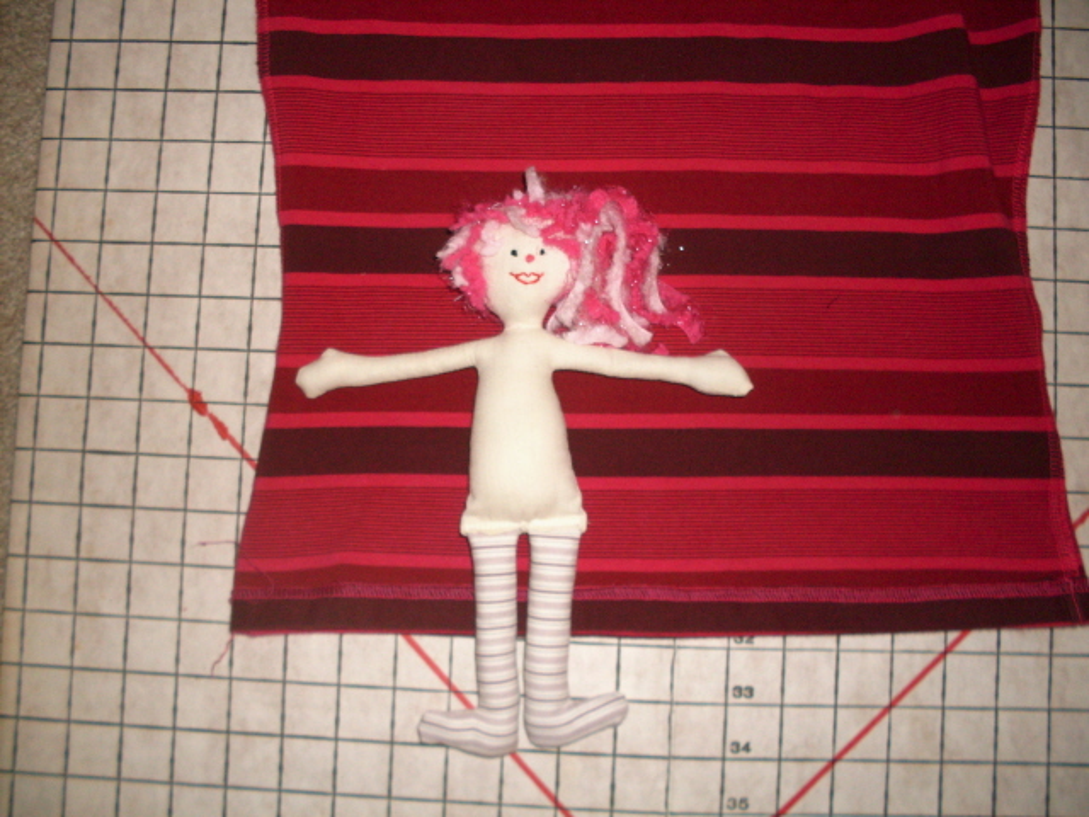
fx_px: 1195
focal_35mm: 38
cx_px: 544
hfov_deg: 49.0
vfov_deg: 37.7
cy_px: 408
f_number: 2.8
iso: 100
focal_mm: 6.3
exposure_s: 1/45
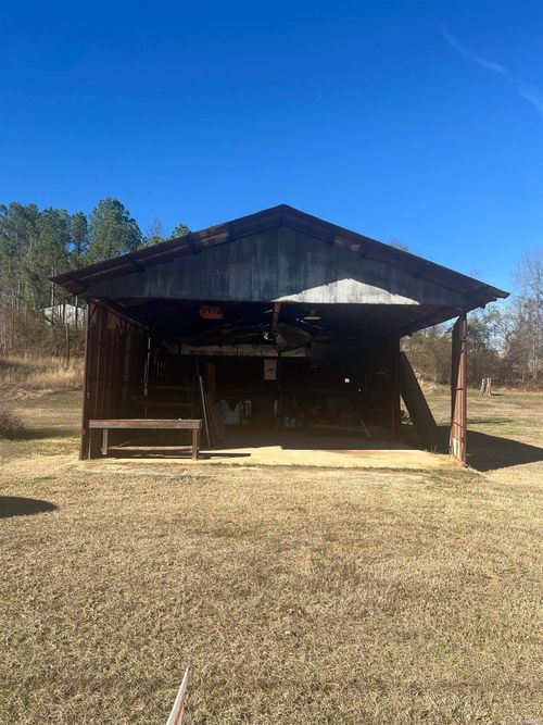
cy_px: 362
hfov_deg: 53.0
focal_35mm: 26
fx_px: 544
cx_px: 272
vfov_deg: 67.3
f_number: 1.5
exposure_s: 1/2632
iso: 50
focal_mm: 5.7
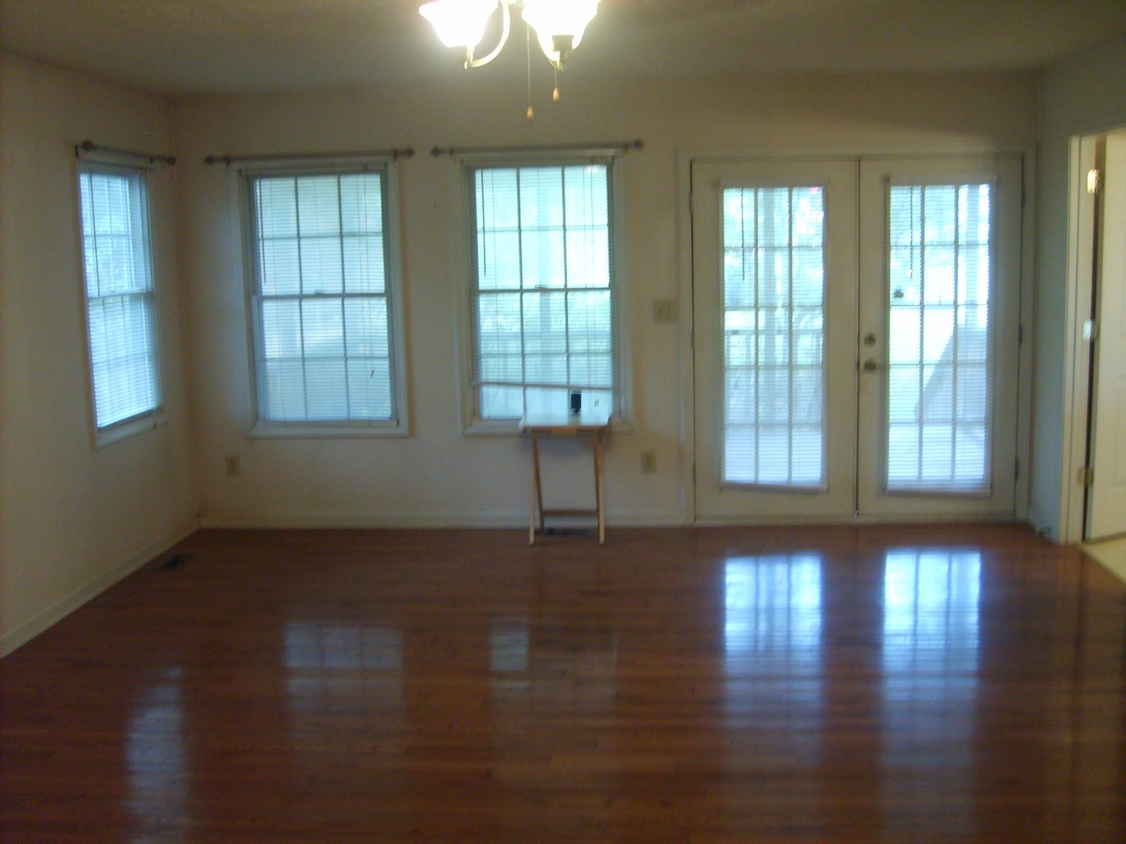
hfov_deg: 52.6
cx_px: 563
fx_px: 1138
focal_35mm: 35
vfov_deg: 40.7
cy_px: 422
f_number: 2.8
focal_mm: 5.8
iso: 140
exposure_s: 1/10
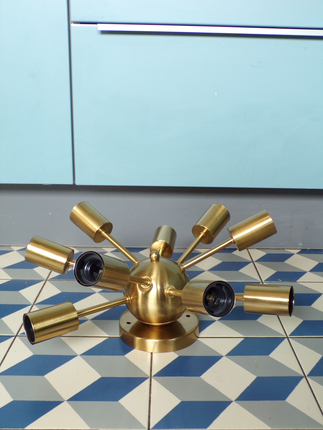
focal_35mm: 37
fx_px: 460
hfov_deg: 38.7
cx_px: 162
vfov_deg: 50.1
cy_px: 215
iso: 200
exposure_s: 1/25
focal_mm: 6.6
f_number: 3.3
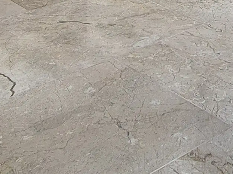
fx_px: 559
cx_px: 253
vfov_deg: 14.1
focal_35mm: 83
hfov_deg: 22.3
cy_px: -200
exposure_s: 1/120
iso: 64
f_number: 2.2
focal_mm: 2.2
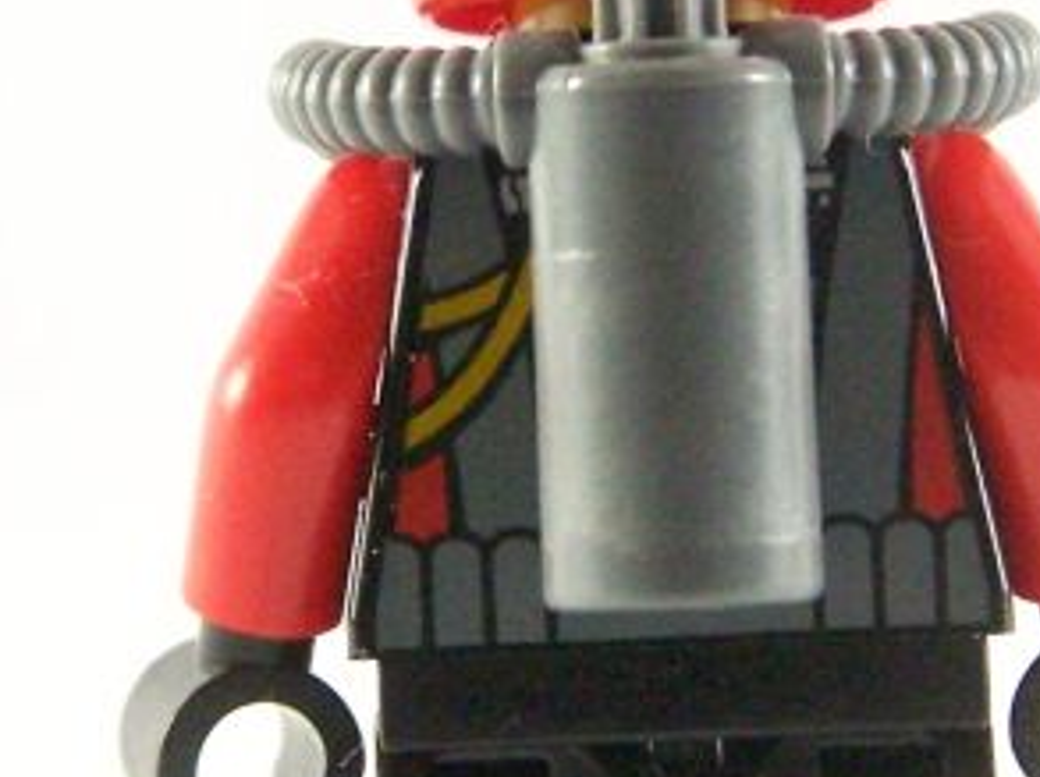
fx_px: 13443
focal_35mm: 448
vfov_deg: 3.3
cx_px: 696
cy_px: 419
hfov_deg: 4.4
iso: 400
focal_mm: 21.2
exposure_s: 1/60
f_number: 3.6
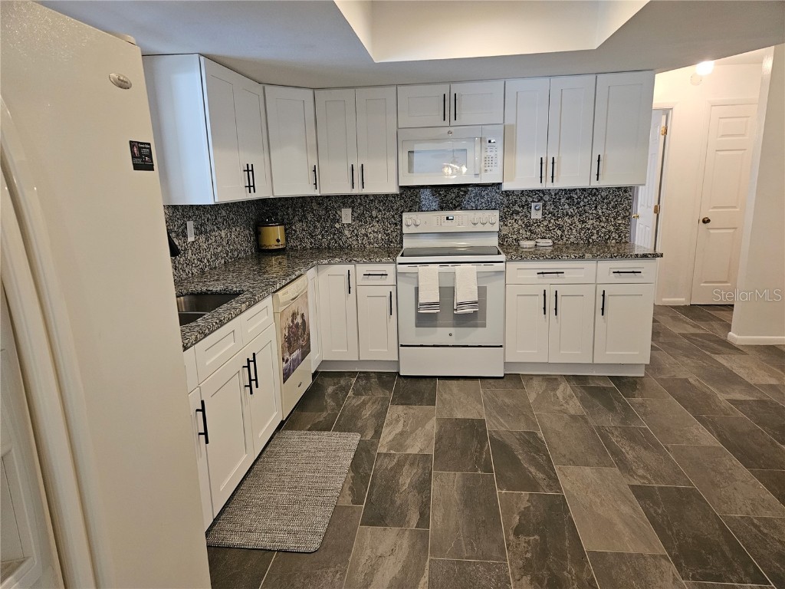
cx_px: 392
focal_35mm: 23
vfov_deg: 58.9
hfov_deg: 73.9
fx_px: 522
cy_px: 294
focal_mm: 5.4
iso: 400
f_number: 1.8
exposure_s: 1/120
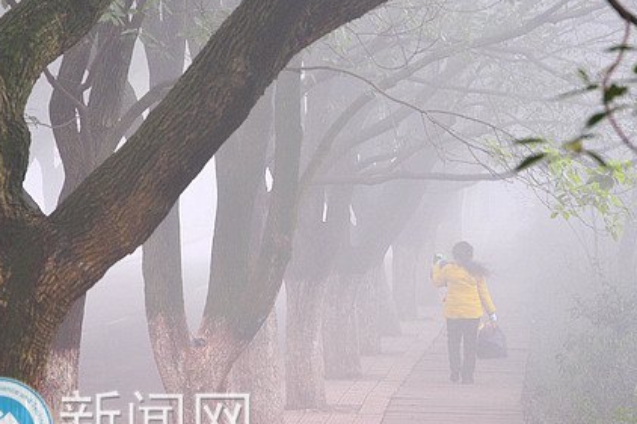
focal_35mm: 192
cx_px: 394
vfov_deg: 7.1
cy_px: 194
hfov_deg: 10.7
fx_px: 3396
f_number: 6.3
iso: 450
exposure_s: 1/60
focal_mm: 90
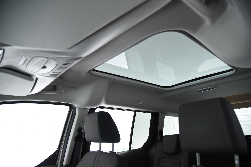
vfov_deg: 53.2
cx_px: 126
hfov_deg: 73.7
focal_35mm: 24
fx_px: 167
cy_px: 84
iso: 4000
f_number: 4
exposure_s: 1/40
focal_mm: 24
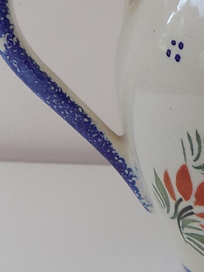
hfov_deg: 19.3
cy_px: 49
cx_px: 226
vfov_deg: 26.1
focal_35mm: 73
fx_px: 574
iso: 80
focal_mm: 4
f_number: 3.1
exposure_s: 1/60
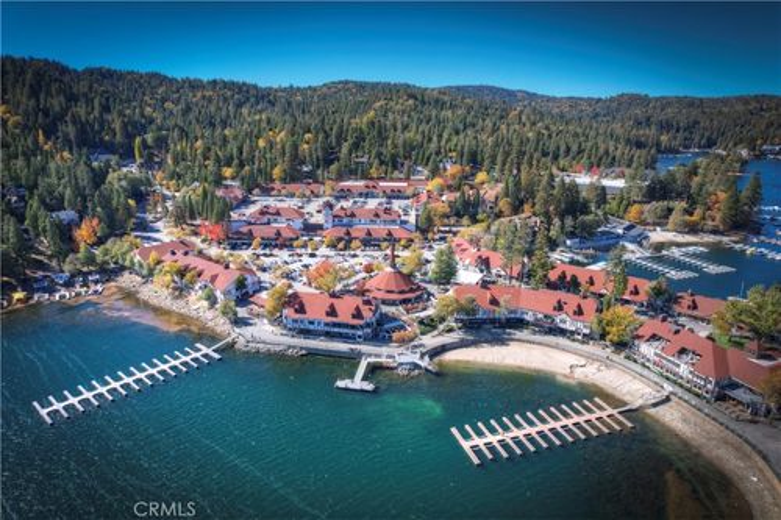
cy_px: 260
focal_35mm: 22
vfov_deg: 57.2
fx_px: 477
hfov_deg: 78.6
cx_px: 390
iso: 100
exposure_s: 1/1250
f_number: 2.8
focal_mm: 8.4
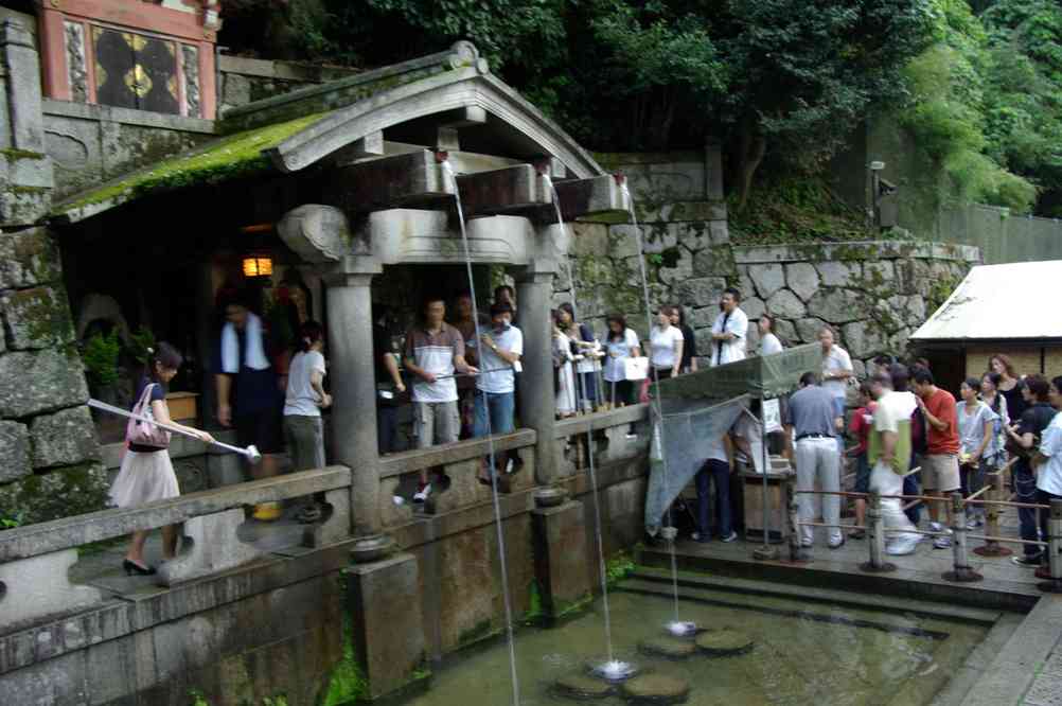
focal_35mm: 34
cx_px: 531
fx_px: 1017
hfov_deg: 55.2
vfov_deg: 38.3
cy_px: 353
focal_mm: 23
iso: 400
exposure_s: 1/10
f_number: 4
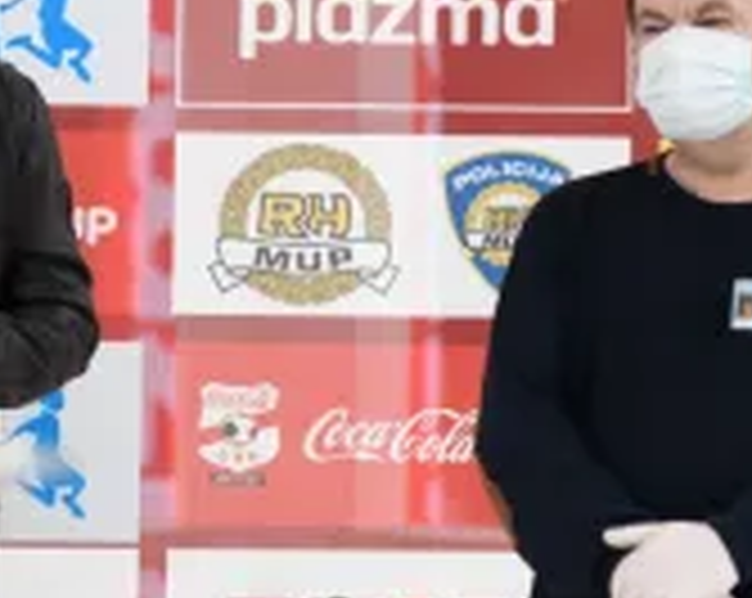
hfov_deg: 8.8
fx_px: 4755
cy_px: 272
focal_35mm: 214
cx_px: -383
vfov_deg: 7.2
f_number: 2
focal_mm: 50
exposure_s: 1/1250
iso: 125
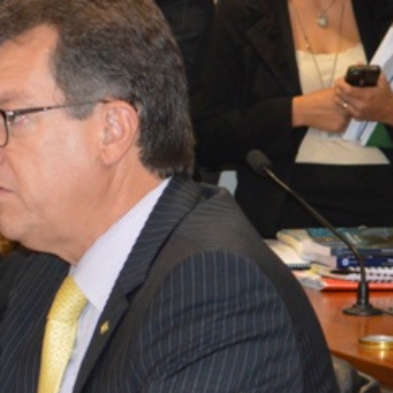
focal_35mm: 295
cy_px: 203
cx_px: 74
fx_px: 3786
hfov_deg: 5.9
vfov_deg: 5.9
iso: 1600
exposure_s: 1/60
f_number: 5.6
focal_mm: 55
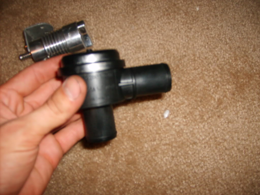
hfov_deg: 52.6
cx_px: 130
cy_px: 98
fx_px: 263
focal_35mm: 35
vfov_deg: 40.7
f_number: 2.8
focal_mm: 5.8
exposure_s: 1/45
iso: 100
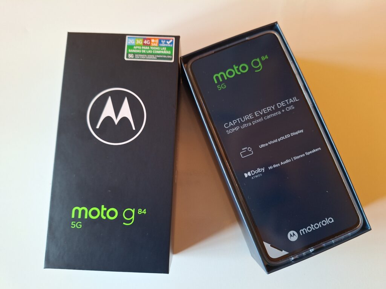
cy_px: 144
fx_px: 256
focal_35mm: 23
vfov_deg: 58.9
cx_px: 193
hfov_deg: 73.9
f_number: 1.8
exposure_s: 1/50
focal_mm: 5.54
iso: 250
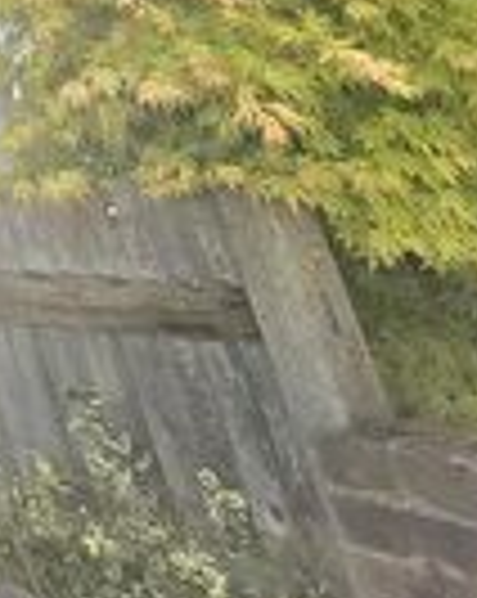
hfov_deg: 11.8
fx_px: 1185
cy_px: -492
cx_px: -932
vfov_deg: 20.1
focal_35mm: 67
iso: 160
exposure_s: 1/2000
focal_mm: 2.2
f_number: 2.2
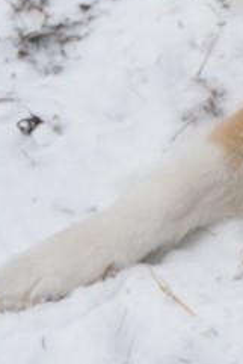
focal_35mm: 258
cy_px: -35
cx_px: 634
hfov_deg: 5.1
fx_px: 2608
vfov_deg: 7.9
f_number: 5
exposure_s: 1/60
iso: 100
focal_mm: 54
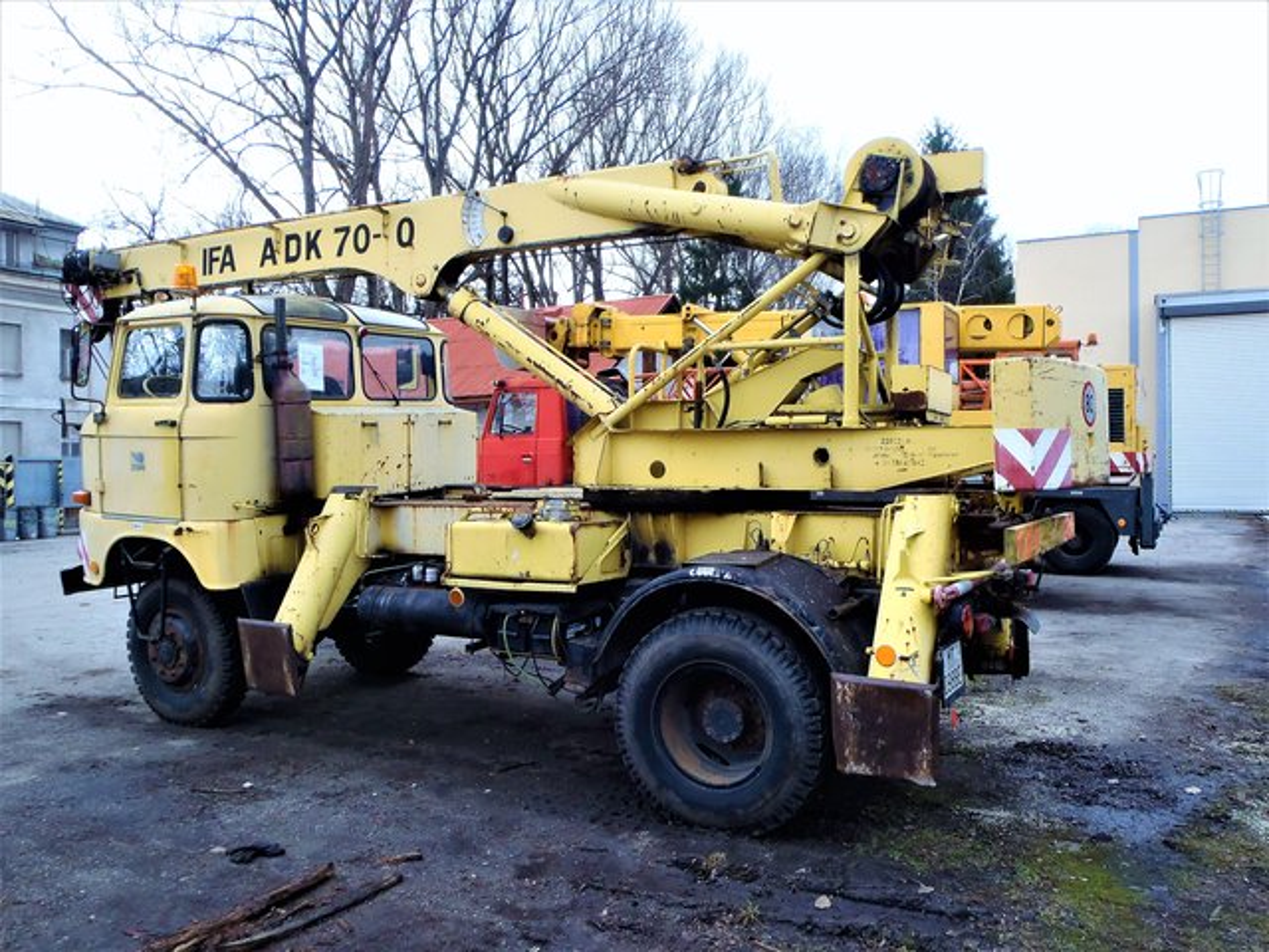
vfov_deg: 49.7
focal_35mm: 28
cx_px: 634
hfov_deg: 63.4
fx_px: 1026
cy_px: 476
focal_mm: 5
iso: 100
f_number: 3.5
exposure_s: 1/50
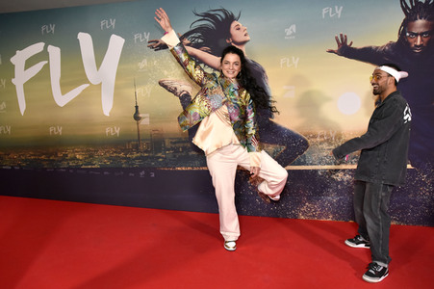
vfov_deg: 53.1
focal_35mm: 24
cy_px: 144
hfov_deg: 73.8
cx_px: 217
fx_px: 289
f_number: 8
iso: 4000
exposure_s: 1/250
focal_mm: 24
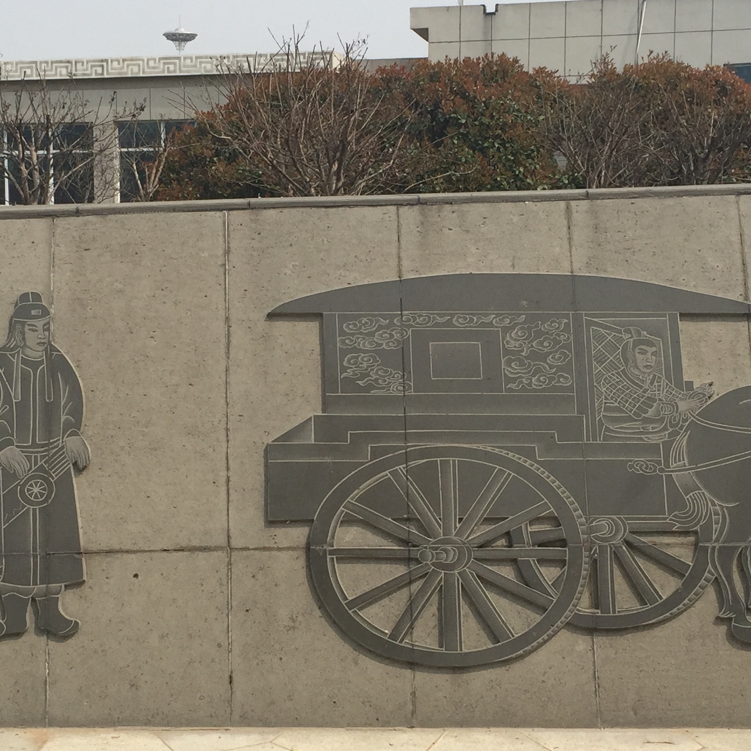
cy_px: 386
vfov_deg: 26.5
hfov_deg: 26.4
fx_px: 1595
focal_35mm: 65
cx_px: 270
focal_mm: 4.15
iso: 32
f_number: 2.2
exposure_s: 1/2326
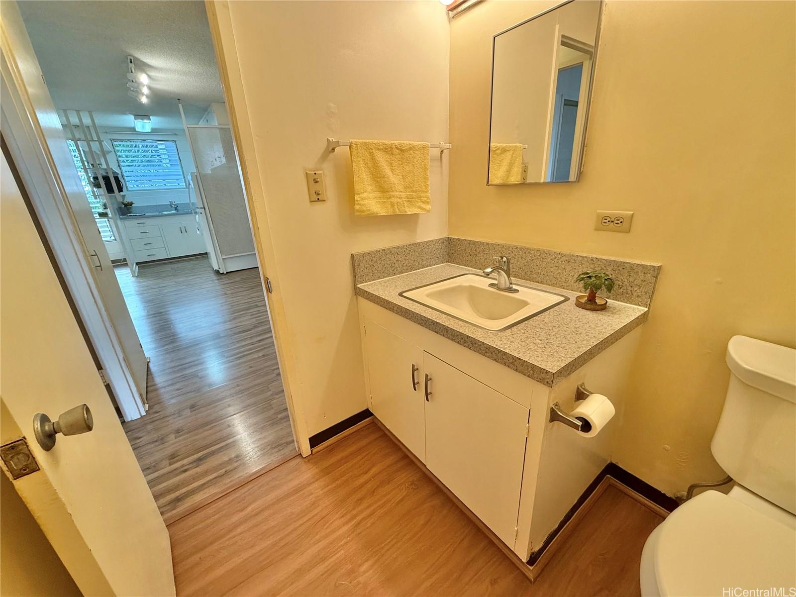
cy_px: 298
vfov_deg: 85.7
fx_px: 322
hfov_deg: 102.1
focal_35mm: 14
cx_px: 398
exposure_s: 1/120
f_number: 2.2
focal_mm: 2.22
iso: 160
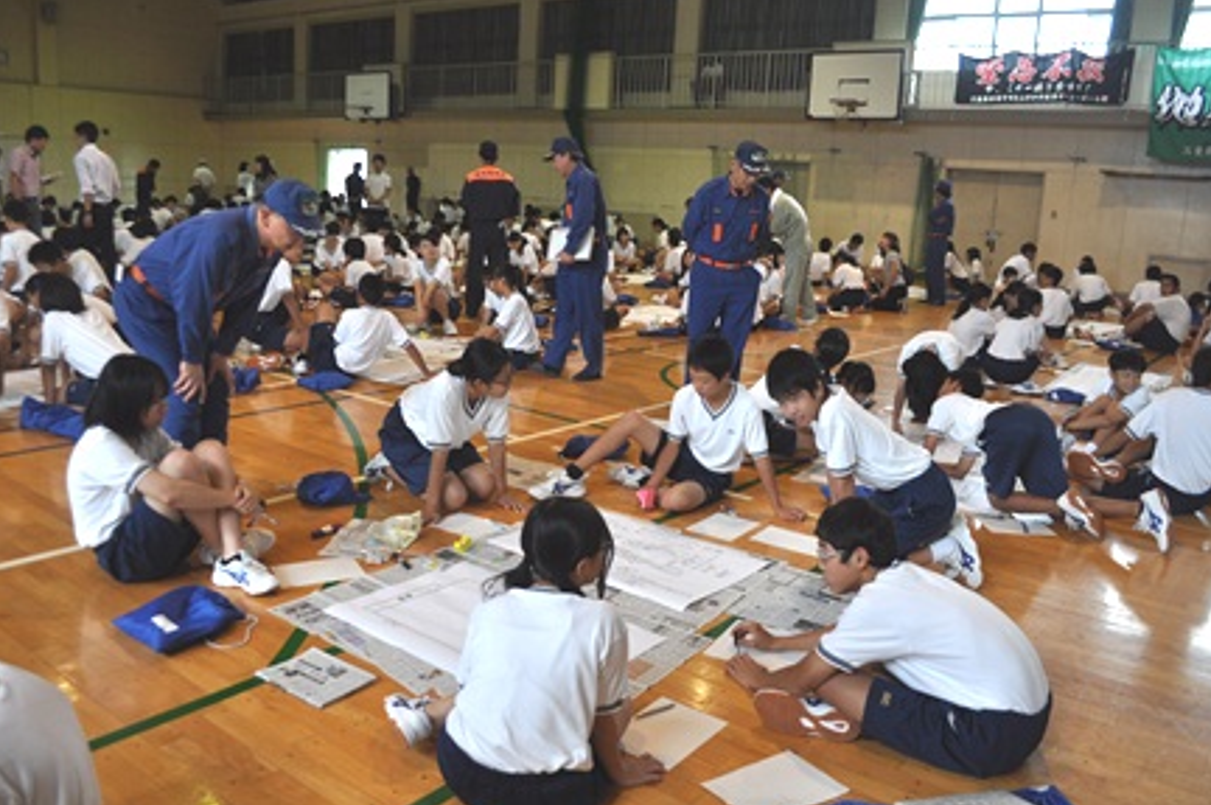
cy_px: 404
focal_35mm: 28
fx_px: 941
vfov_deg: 46.3
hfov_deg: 65.5
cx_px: 594
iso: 400
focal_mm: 18
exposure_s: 1/100
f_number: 5
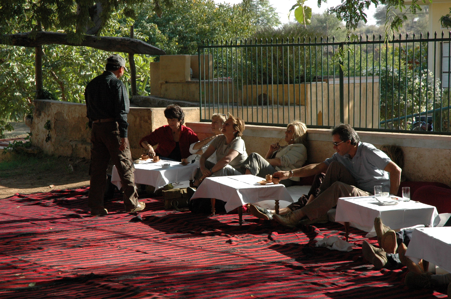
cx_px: 226
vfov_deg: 13.0
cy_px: 150
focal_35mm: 105
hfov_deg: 19.5
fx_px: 1314
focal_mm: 70
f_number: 9
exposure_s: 1/320
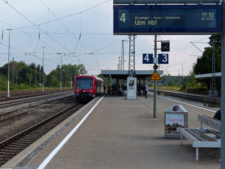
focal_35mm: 47
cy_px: 91
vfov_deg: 30.9
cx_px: 107
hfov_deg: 40.4
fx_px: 305
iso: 100
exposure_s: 1/500
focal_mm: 7.4
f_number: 4
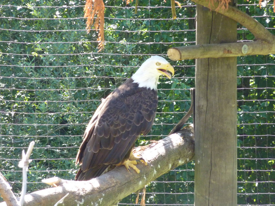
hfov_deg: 6.6
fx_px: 2383
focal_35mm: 300
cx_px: 138
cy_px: 103
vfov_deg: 5.0
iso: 400
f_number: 4.9
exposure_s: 1/100
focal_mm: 49.2
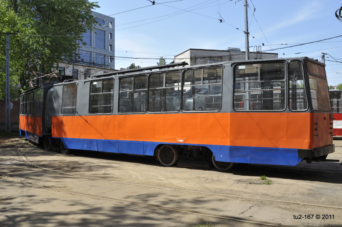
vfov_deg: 36.8
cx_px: 171
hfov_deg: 53.2
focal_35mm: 36
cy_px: 114
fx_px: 342
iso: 400
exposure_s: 1/400
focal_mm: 24
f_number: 11
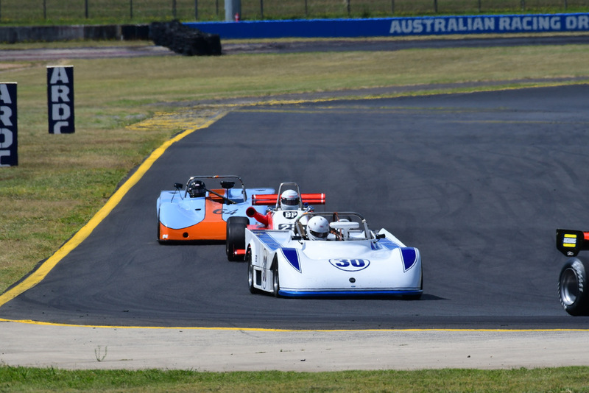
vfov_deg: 1.8
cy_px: 196
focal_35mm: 750
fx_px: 12275
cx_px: 294
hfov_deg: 2.7
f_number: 13
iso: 320
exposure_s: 1/640
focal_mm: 500
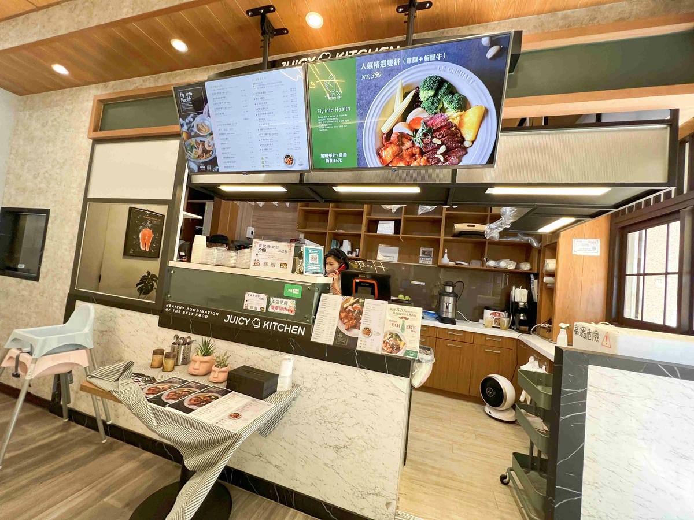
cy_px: 260
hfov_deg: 106.2
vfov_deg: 89.9
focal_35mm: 13
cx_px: 347
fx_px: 261
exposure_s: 1/120
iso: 250
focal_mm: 1.57
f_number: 1.8
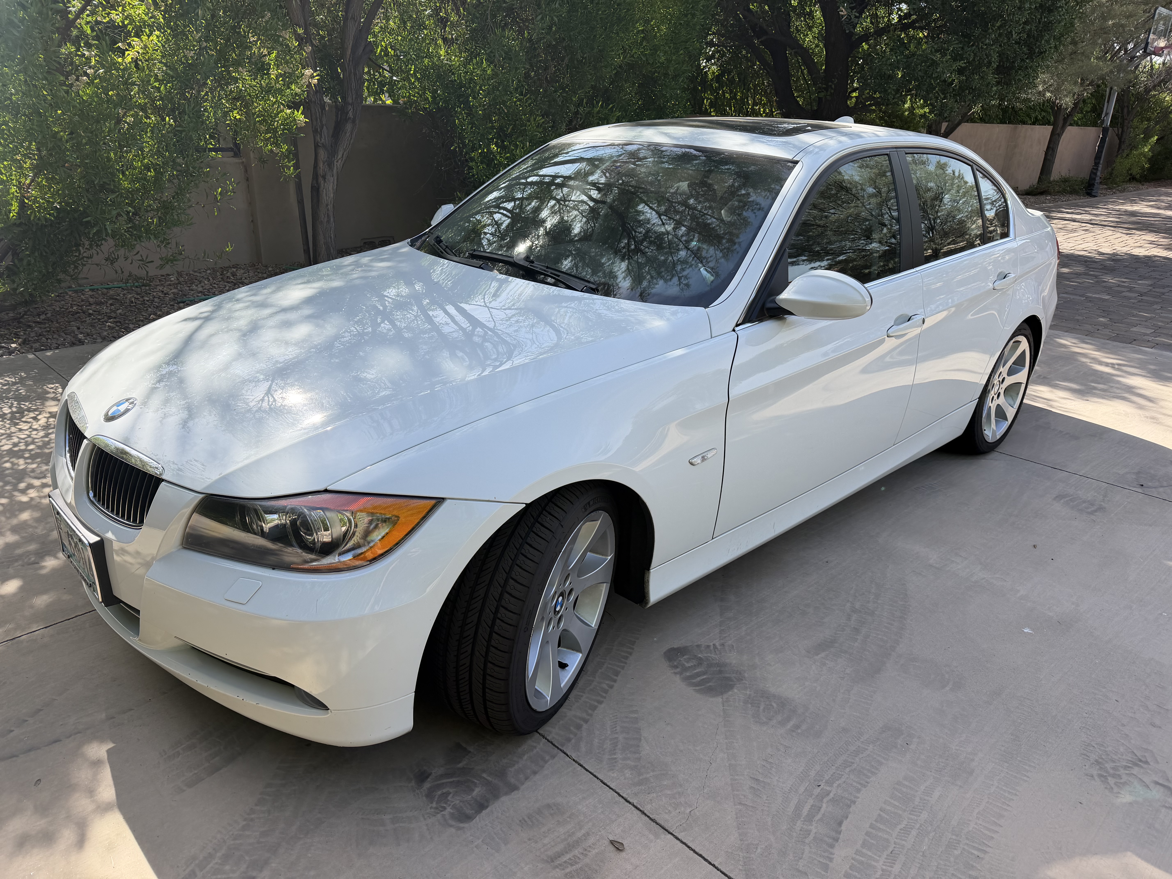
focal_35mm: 24
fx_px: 813
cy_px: 440
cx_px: 586
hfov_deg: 71.6
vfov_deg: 56.8
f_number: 1.78
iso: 100
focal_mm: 6.76
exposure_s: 1/1949
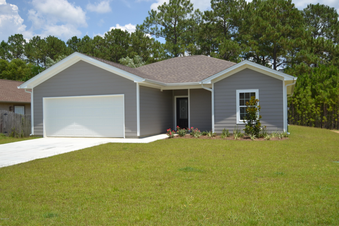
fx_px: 325
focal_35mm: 34
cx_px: 170
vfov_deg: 38.4
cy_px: 113
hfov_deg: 55.1
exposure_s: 1/1000
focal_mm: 23
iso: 100
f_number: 3.8
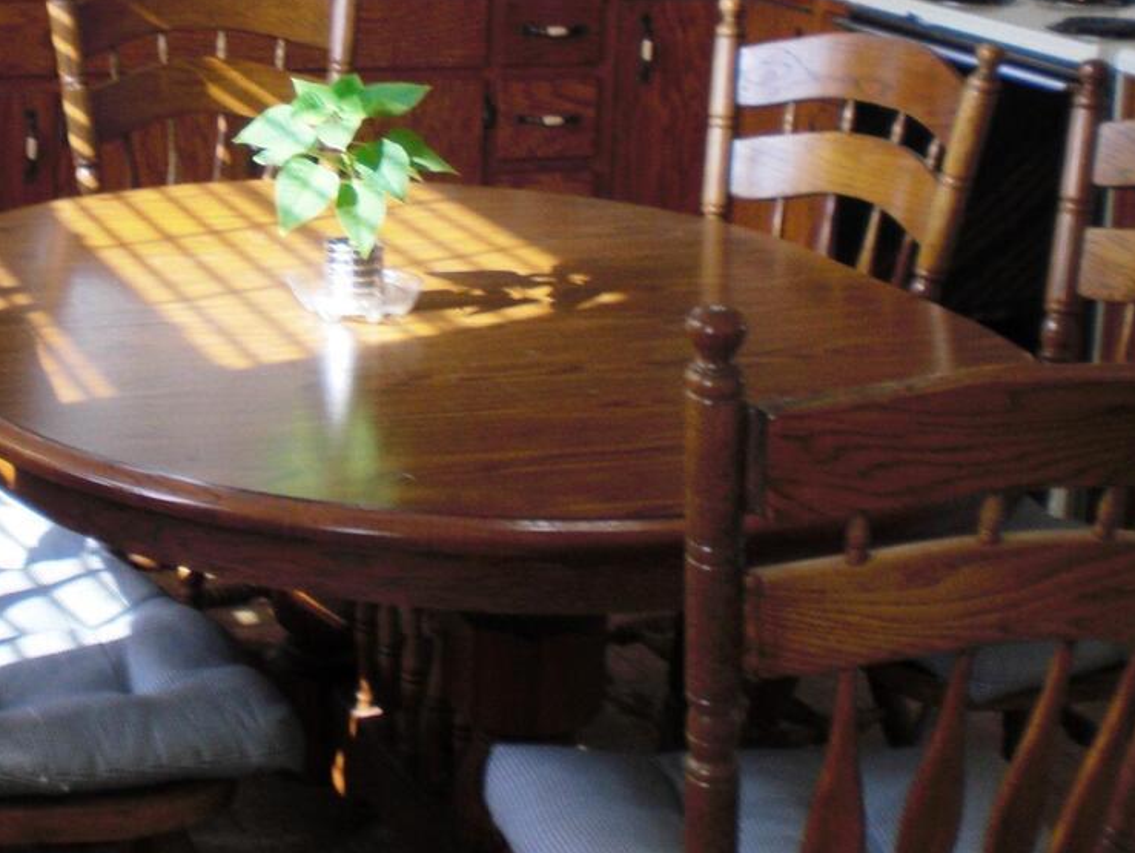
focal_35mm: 74
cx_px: 267
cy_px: 111
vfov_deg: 19.6
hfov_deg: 26.0
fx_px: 2428
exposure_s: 1/80
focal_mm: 6.3
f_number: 3.1
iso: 64
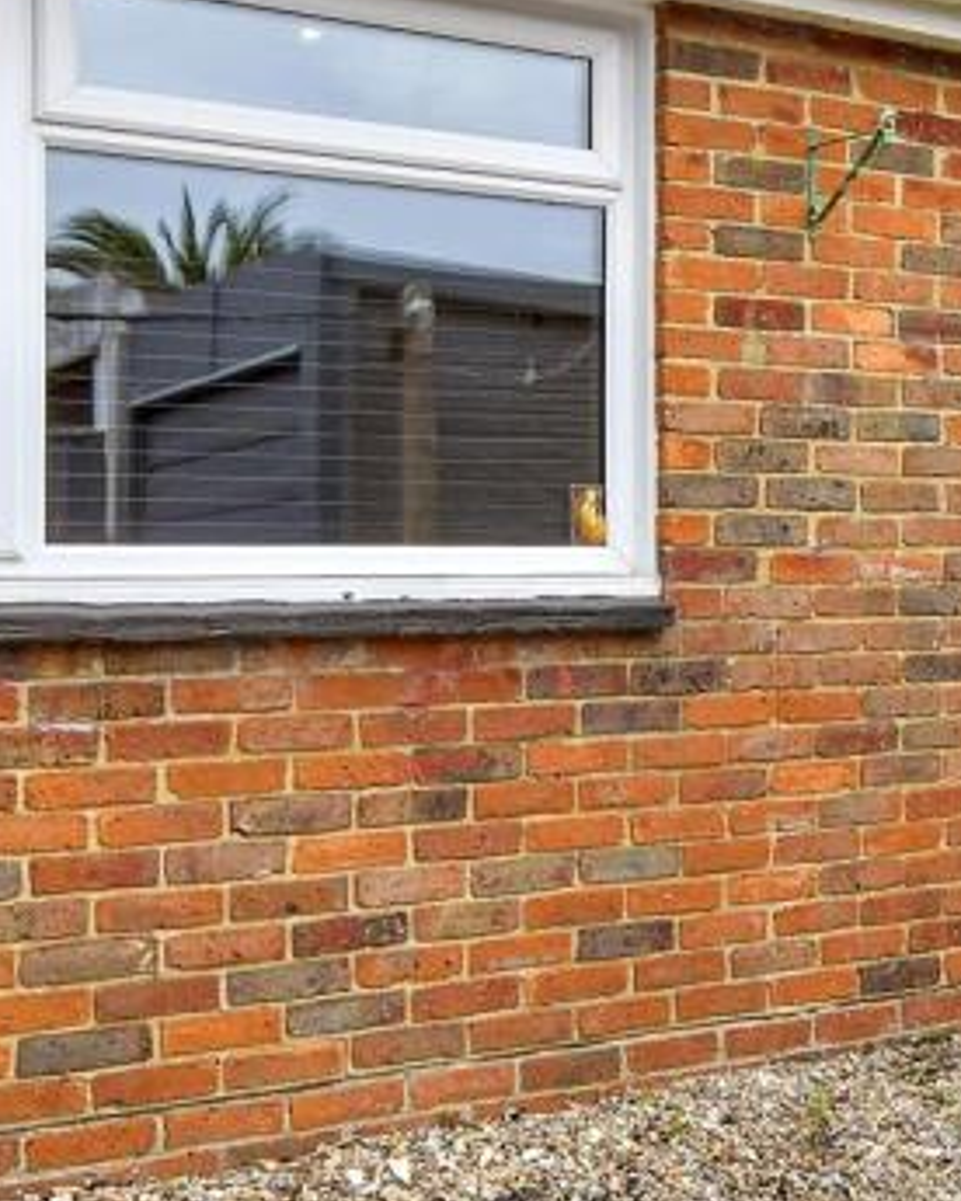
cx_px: 850
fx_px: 1884
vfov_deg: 35.4
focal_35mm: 53
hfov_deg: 27.7
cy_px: 587
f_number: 8
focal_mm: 13
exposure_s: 1/100
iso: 200
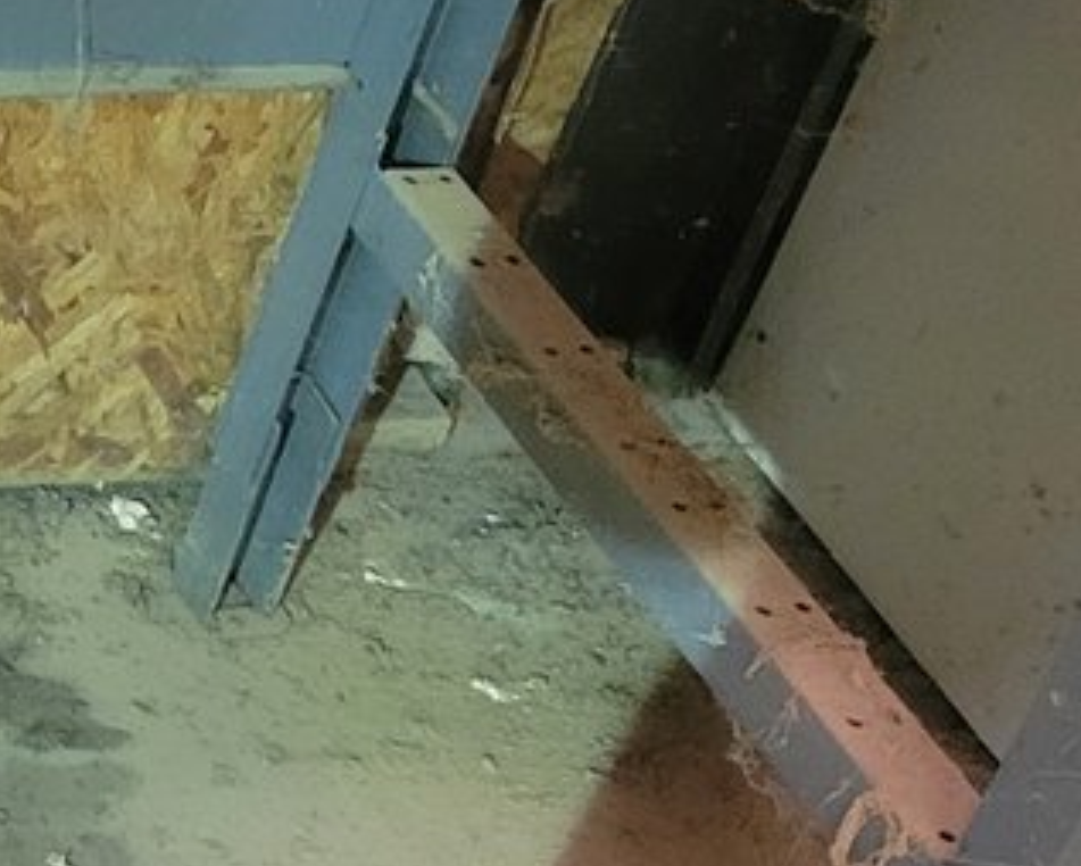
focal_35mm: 121
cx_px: -431
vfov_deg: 12.8
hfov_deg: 15.0
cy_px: 373
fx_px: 3874
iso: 500
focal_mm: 5.4
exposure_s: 1/24
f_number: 1.8
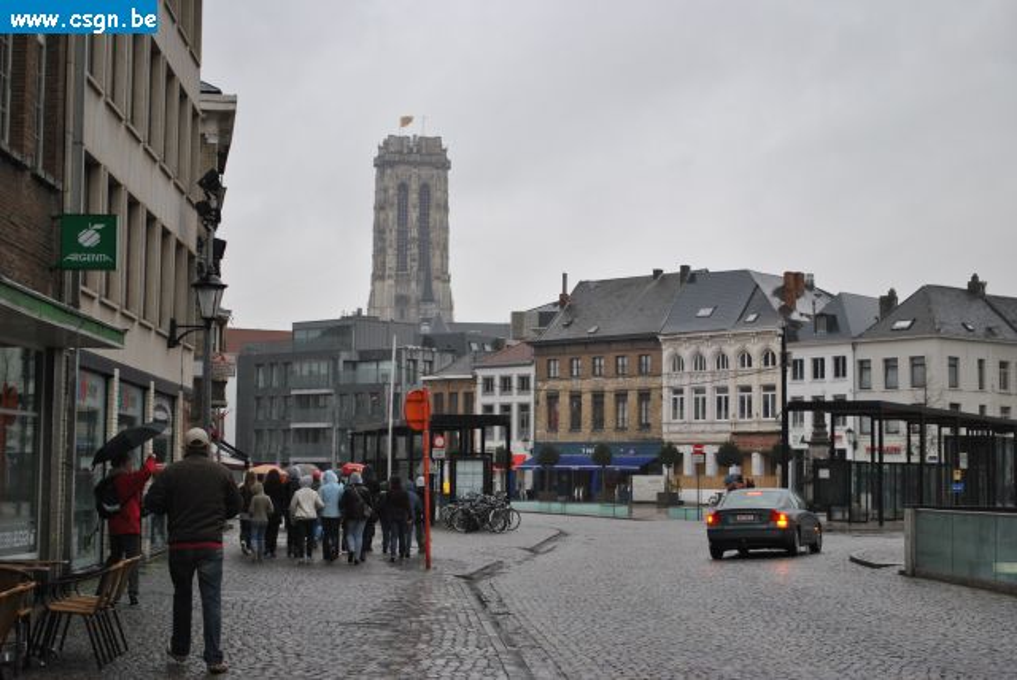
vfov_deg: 22.7
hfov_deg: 33.4
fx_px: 1696
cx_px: 508
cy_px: 340
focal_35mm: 60
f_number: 5.3
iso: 200
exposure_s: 1/100
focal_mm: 40
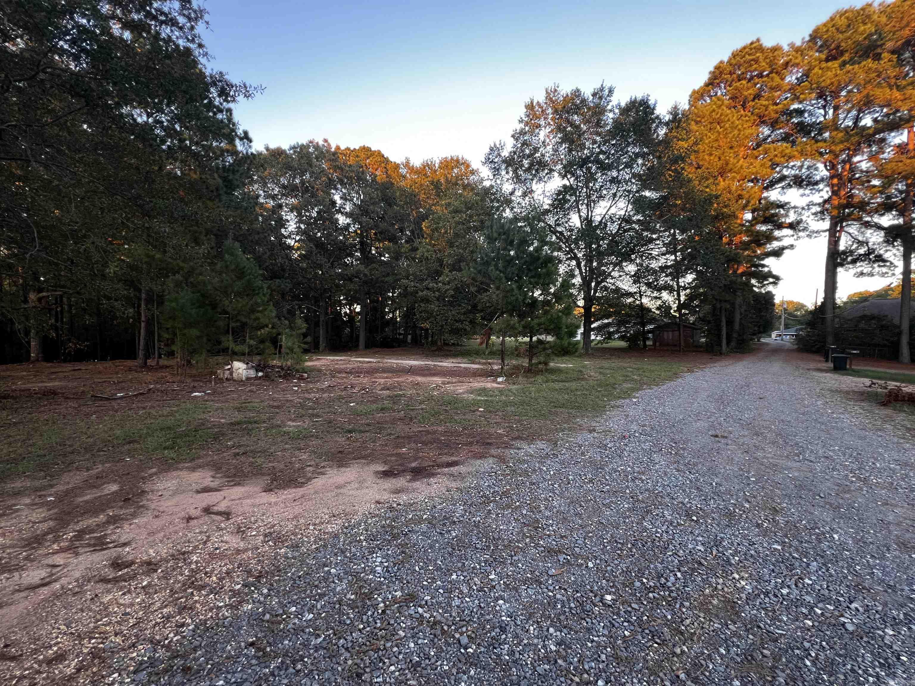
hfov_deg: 106.2
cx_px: 458
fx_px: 344
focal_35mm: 13
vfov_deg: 89.9
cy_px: 343
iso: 200
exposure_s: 1/99
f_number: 1.8
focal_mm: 1.57
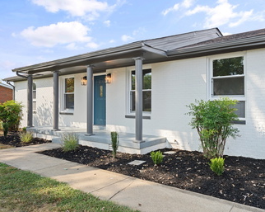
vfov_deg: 51.5
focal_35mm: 28
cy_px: 104
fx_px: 219
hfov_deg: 62.1
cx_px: 146
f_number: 9
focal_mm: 24
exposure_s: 1/60
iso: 250
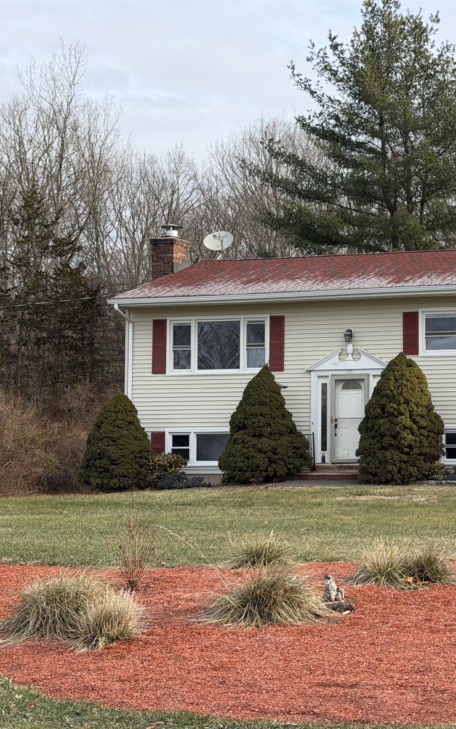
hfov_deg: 18.6
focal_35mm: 68
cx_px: 468
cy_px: 365
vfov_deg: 30.2
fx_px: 1352
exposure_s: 1/1203
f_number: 1.78
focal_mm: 6.76
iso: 64
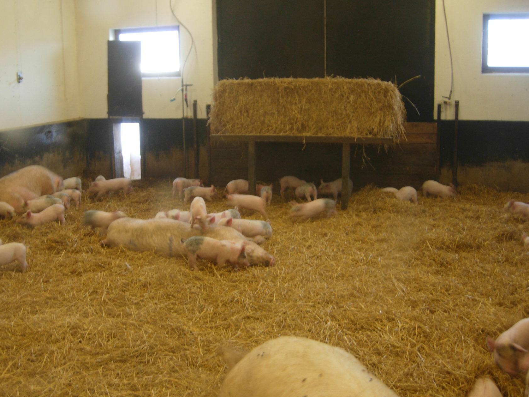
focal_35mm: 44
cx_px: 222
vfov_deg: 32.9
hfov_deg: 42.8
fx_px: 672
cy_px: 207
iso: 50
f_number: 2.7
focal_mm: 7.5
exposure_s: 1/5.6
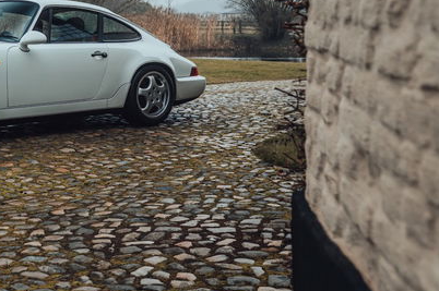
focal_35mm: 65
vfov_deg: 20.4
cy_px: 19
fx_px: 792
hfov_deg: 30.3
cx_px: 93
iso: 400
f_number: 5
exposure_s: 1/80
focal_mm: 34
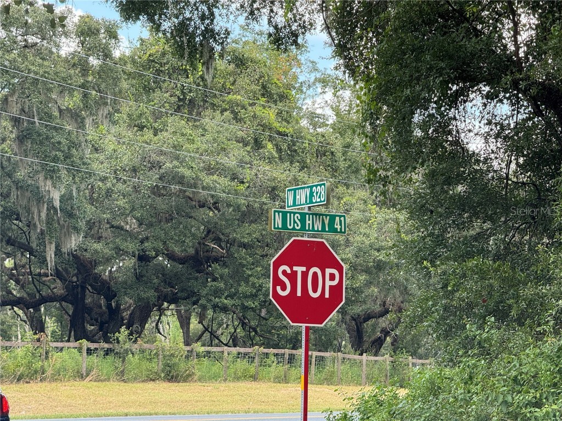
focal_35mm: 120
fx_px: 1948
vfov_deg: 12.3
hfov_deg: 16.4
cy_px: 210
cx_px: 281
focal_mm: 15.66
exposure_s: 1/135
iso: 50
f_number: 2.8
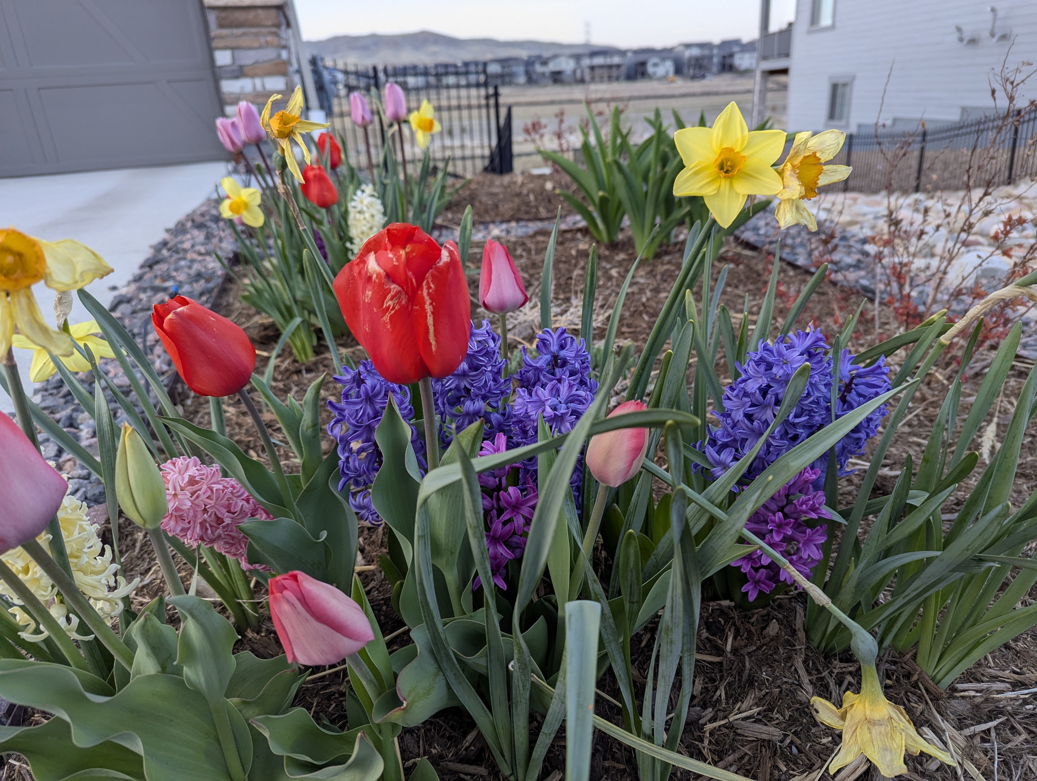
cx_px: 518
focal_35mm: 24
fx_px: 720
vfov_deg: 56.9
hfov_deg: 71.5
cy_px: 390
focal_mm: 6.81
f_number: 1.85
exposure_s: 1/191
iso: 65
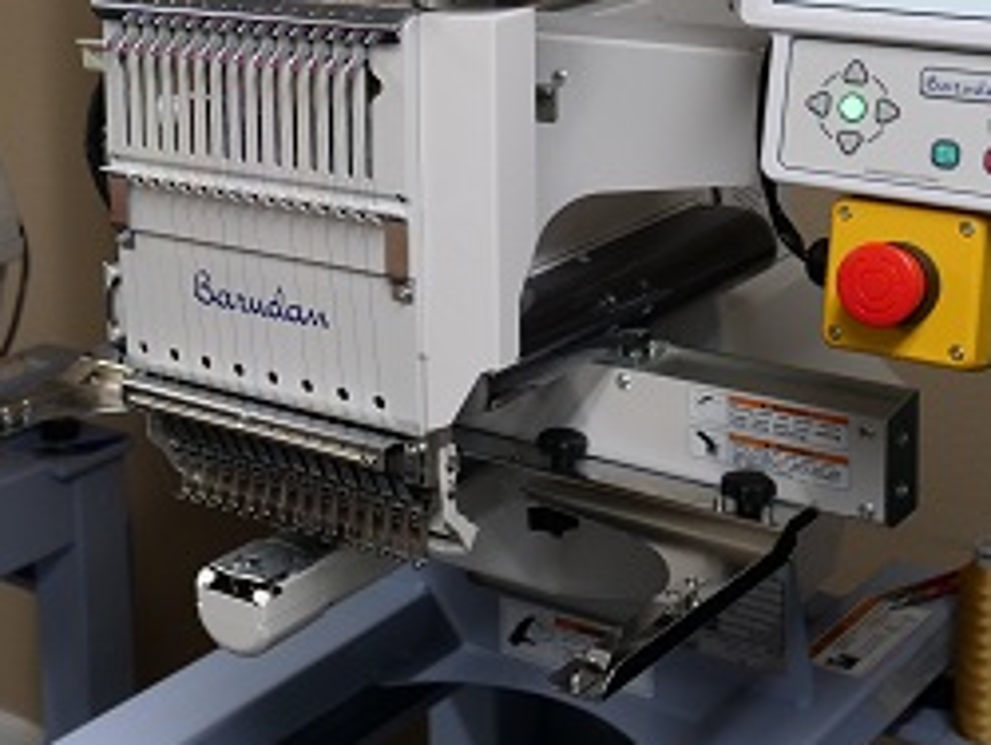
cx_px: 190
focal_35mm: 68
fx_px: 1949
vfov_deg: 21.0
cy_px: 18
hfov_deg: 27.9
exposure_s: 1/60
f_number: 3.1
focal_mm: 17
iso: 400
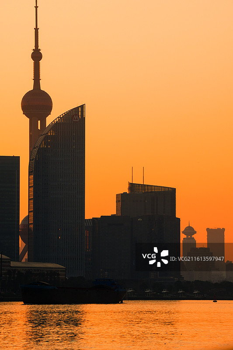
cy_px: 175
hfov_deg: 6.5
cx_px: 116
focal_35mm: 211
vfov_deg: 9.8
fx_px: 2049
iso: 100
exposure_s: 1/250
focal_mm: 141.1
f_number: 8
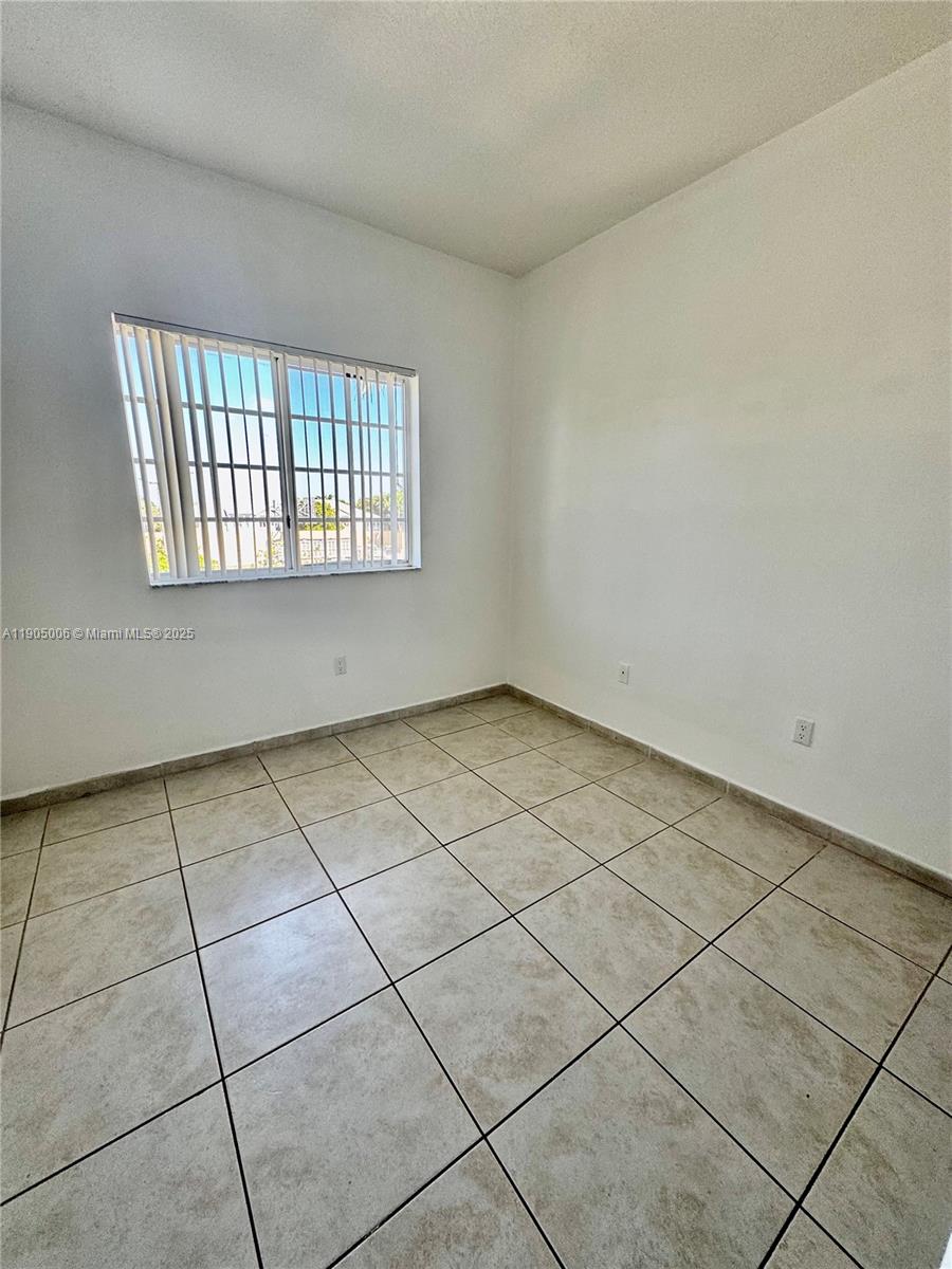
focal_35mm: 14
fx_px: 513
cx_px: 476
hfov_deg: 85.7
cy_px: 634
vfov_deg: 102.1
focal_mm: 2.22
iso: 80
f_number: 2.2
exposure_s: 1/99
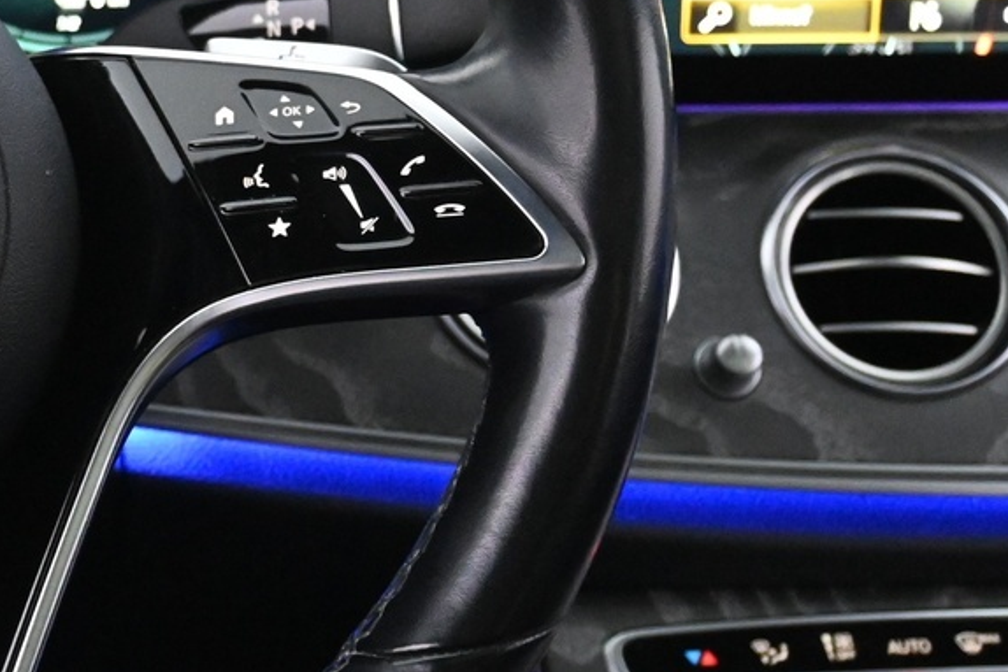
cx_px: -246
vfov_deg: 14.0
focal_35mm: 97
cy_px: 191
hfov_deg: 19.5
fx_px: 2728
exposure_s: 1/40
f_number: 4.2
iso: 5600
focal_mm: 23
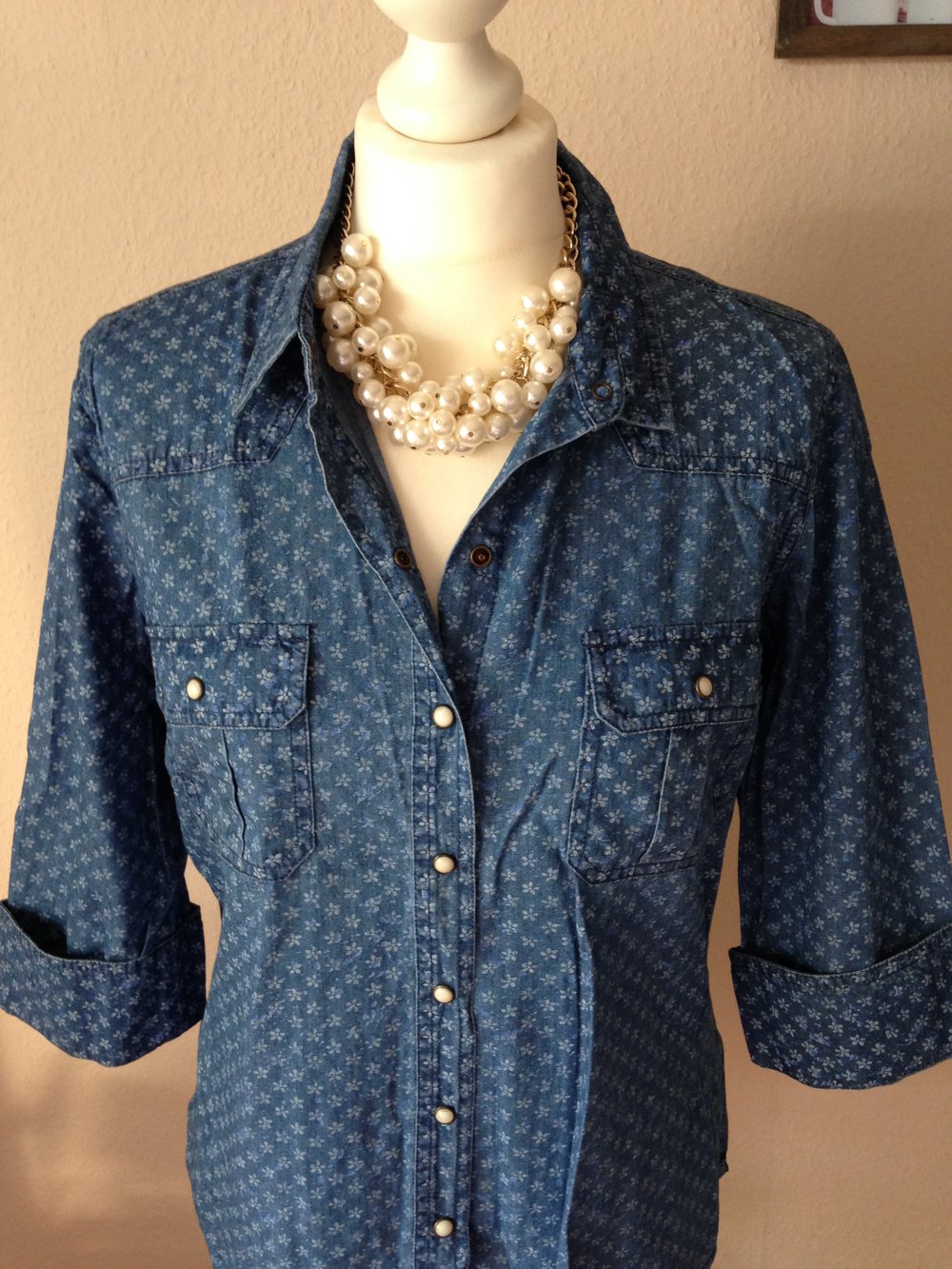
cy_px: 634
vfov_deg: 55.3
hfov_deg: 43.0
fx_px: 1210
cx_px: 476
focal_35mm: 33
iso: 160
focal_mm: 4.12
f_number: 2.4
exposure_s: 1/20
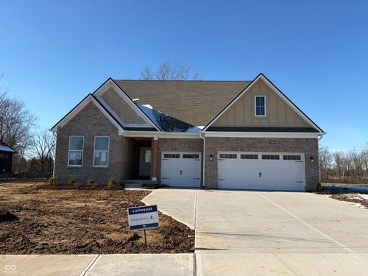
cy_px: 138
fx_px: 276
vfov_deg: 53.1
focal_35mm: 26
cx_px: 184
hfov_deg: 67.3
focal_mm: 5.96
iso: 64
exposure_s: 1/4329
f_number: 1.6
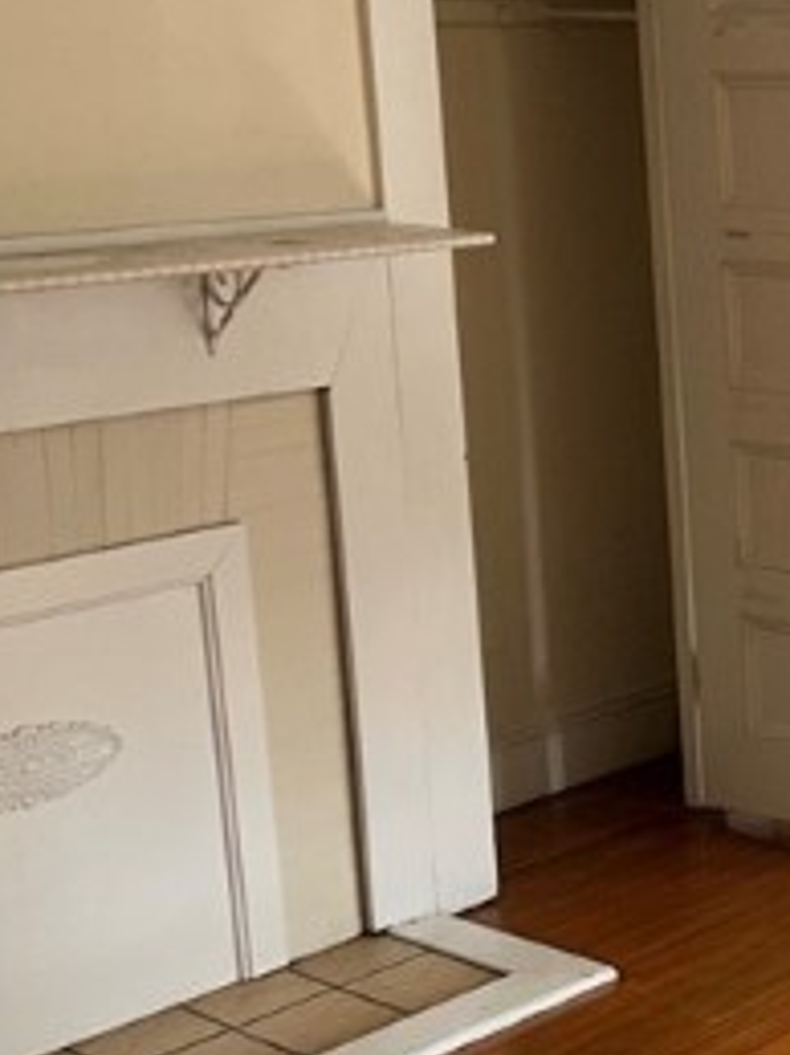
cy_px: 558
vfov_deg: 25.3
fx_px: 2345
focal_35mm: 77
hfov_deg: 17.5
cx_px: 1120
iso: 32
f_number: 1.5
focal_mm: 5.7
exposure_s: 1/144
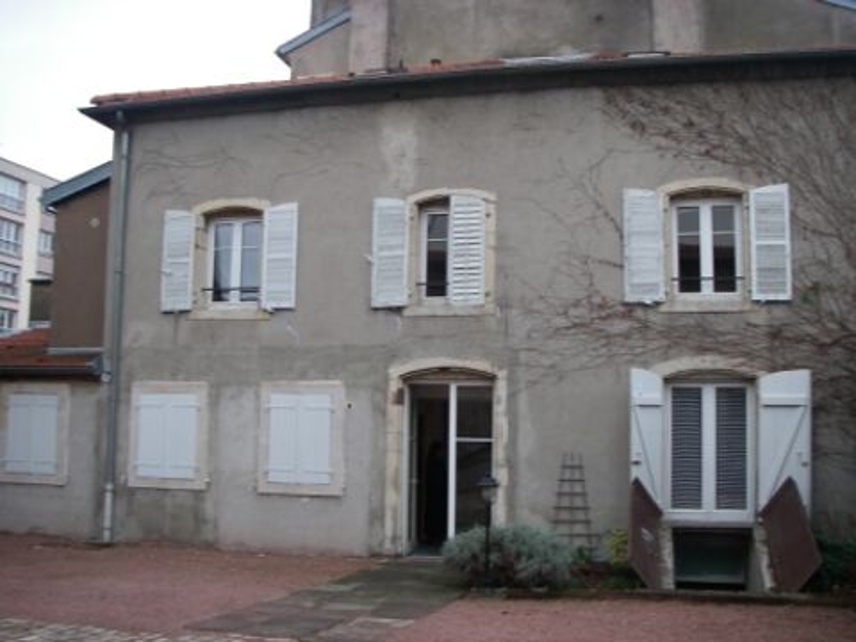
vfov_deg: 37.7
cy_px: 321
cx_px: 428
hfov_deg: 49.0
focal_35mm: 38
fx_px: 940
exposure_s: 1/50
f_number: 3.3
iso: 80
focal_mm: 6.3
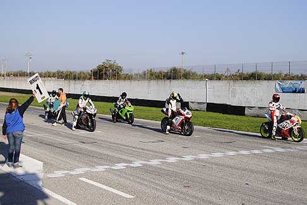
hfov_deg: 44.9
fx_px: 371
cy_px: 102
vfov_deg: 30.9
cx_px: 154
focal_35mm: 44
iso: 140
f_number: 4.5
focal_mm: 29
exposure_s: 1/1000
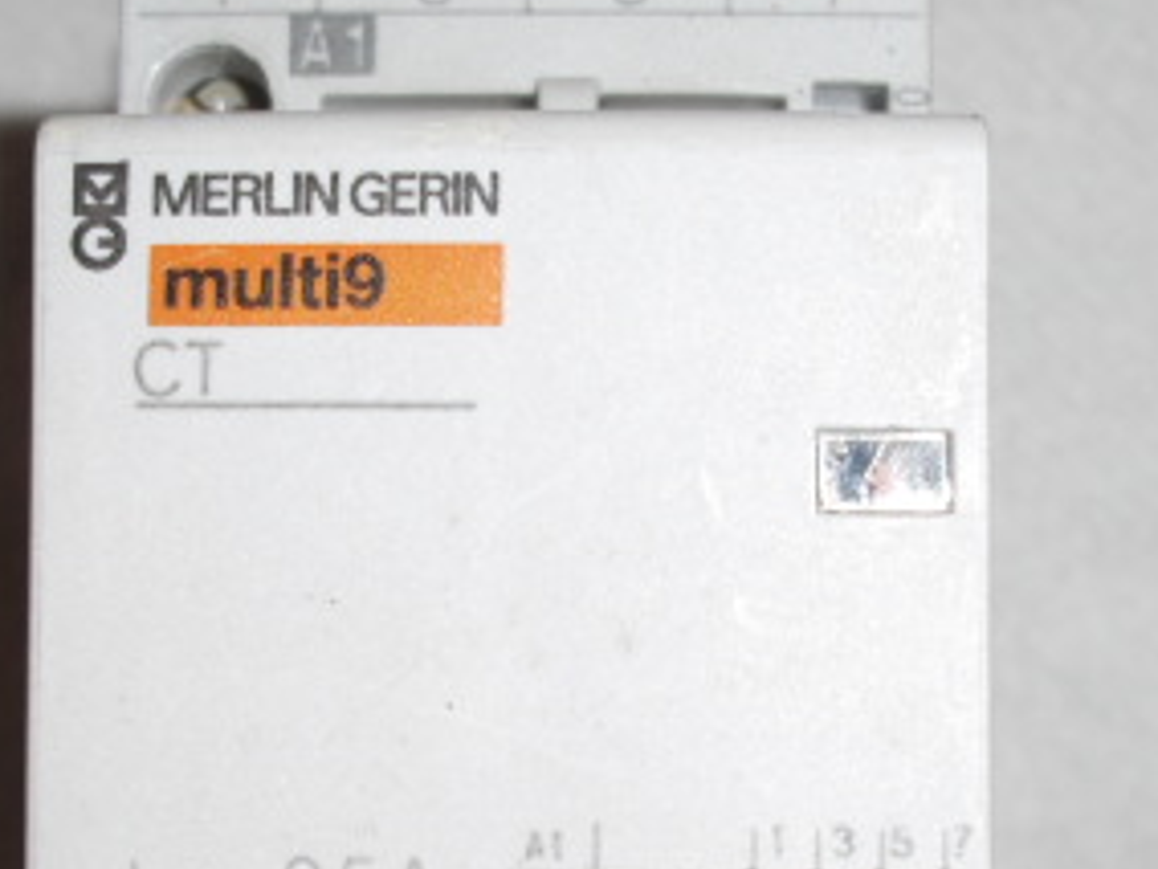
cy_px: 751
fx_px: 2710
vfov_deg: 18.0
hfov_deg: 24.1
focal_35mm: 81
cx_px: 510
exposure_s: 1/60
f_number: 3.1
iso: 64
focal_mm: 6.3
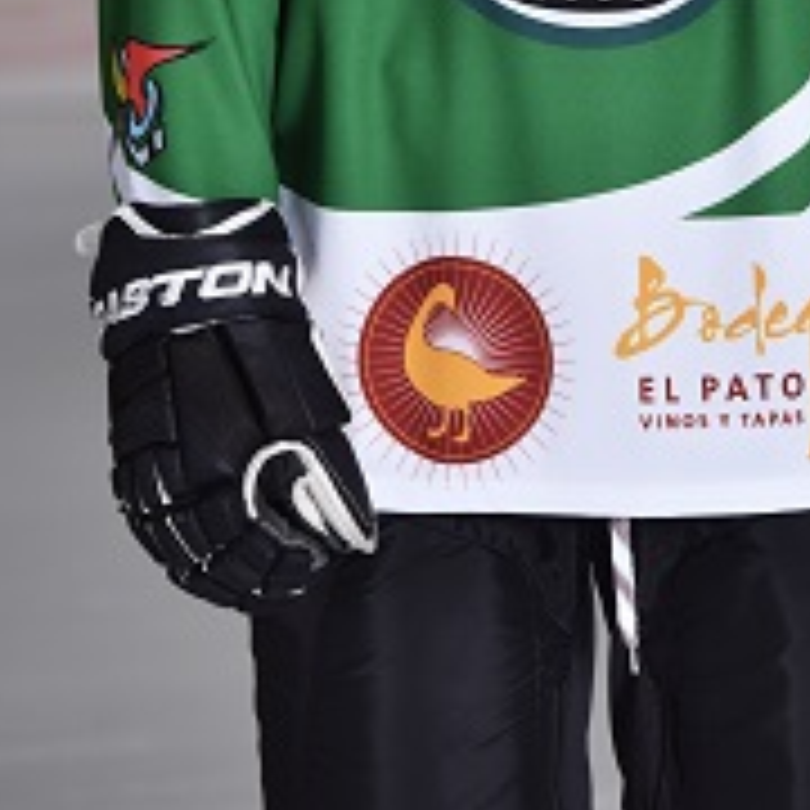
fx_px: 8445
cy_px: -187
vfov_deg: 5.5
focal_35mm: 319
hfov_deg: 5.5
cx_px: 567
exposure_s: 1/100
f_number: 5
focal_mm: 150
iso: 320
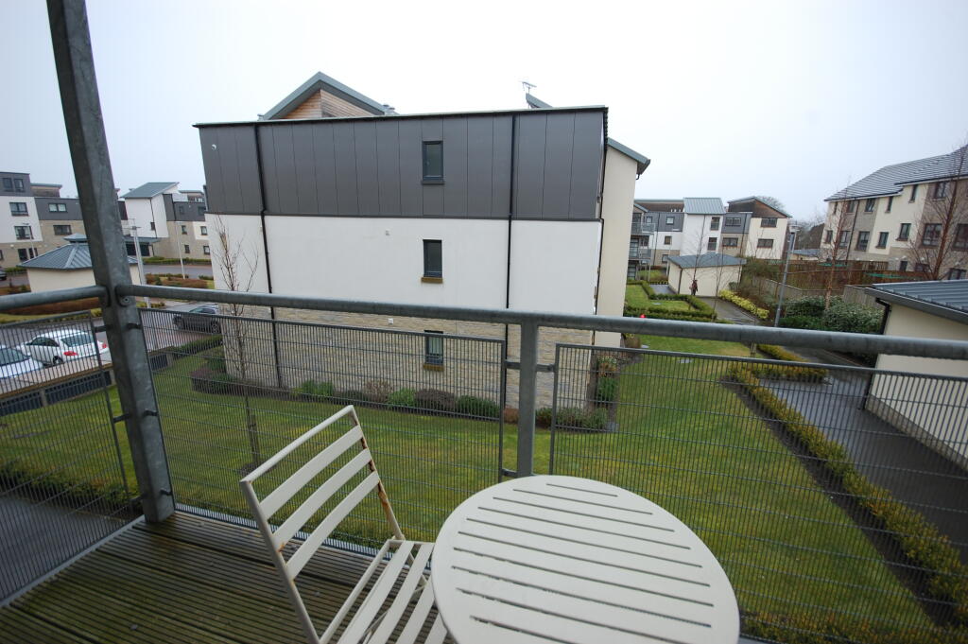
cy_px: 322
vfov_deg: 77.2
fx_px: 403
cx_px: 484
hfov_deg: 100.4
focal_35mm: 15
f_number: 5.6
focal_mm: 10
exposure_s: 1/125
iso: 220
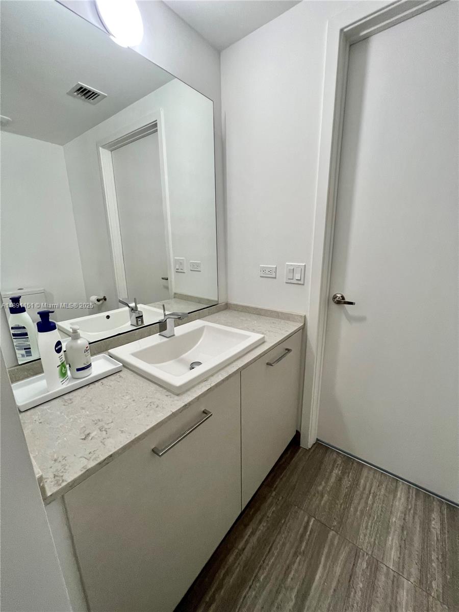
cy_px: 306
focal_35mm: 13
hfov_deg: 89.9
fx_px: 230
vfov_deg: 106.2
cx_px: 230
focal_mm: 1.57
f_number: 1.8
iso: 200
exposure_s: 1/120
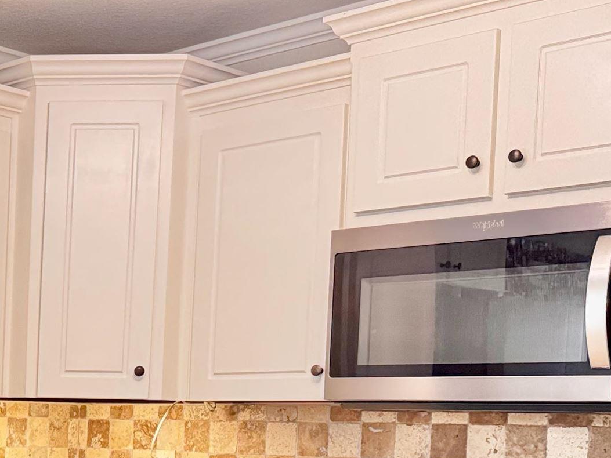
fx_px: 1236
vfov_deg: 20.2
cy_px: 490
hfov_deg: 25.2
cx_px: -112
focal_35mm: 70
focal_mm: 6.76
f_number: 1.78
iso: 400
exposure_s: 1/60
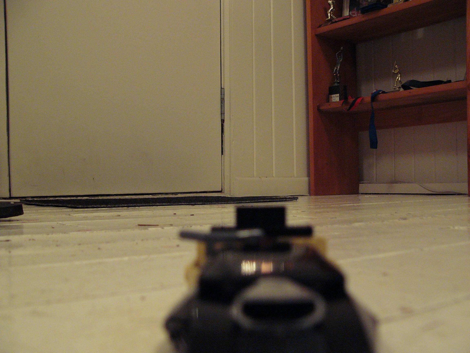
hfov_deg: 46.8
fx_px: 543
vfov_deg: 36.0
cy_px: 176
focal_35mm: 40
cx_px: 235
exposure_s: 1/4
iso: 200
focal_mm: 6.7
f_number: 2.8
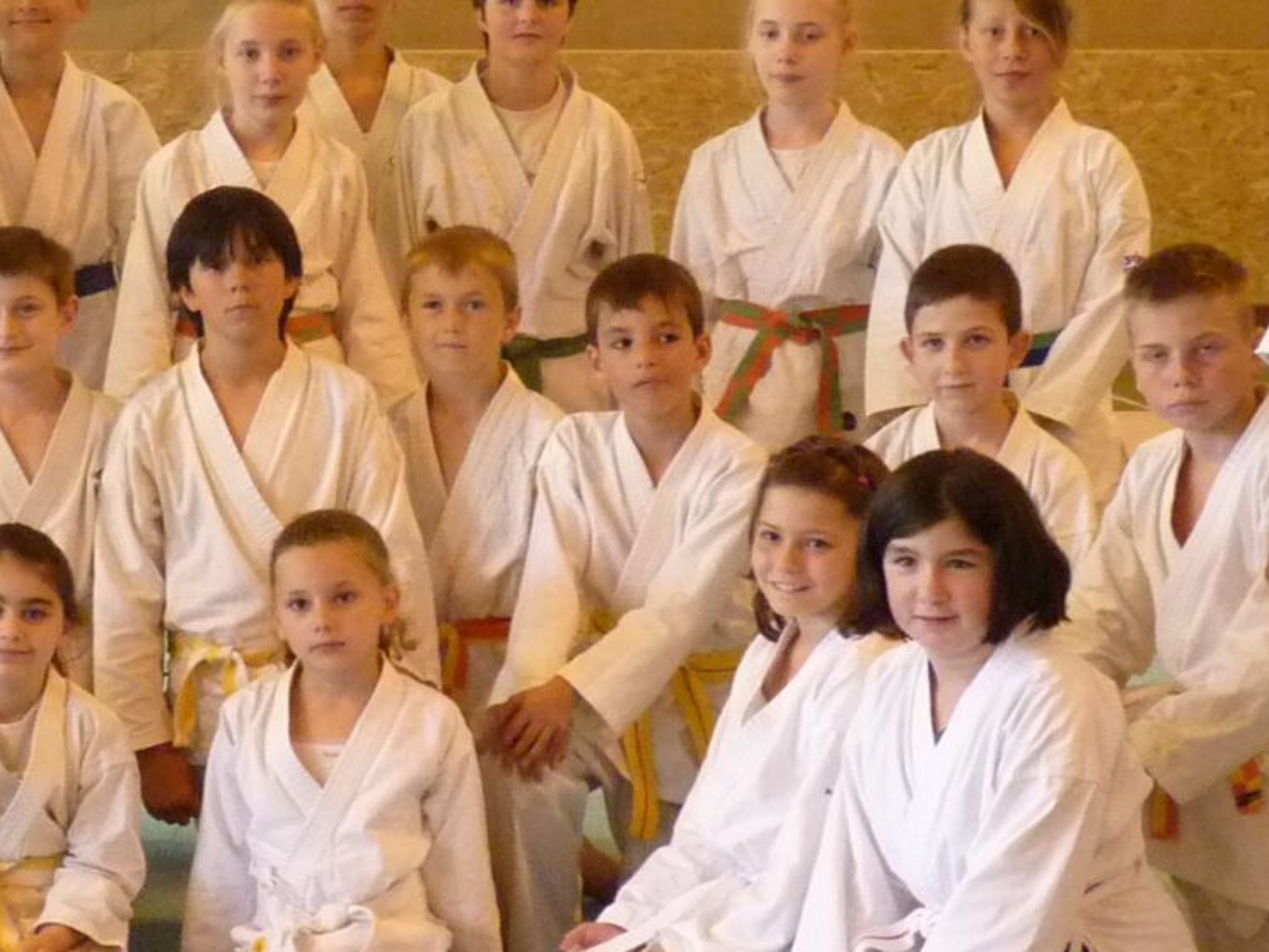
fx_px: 4289
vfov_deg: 12.7
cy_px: 409
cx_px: 244
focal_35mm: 117
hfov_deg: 16.7
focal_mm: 6
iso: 400
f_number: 3
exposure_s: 1/60
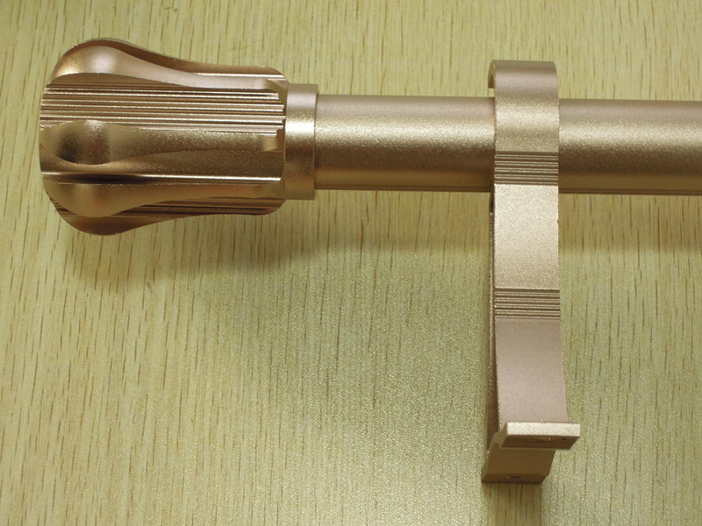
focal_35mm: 85
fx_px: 1724
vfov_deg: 17.4
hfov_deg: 23.0
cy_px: 263
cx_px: 351
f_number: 5
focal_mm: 15.2
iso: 400
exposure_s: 1/25
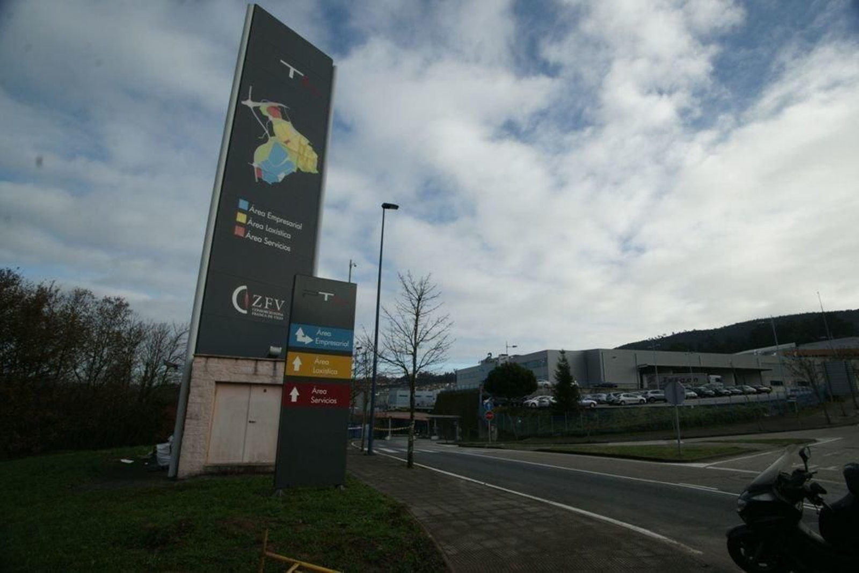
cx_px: 430
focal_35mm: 17
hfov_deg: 93.3
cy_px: 286
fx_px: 406
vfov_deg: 70.5
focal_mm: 17
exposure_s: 1/800
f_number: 9
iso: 400
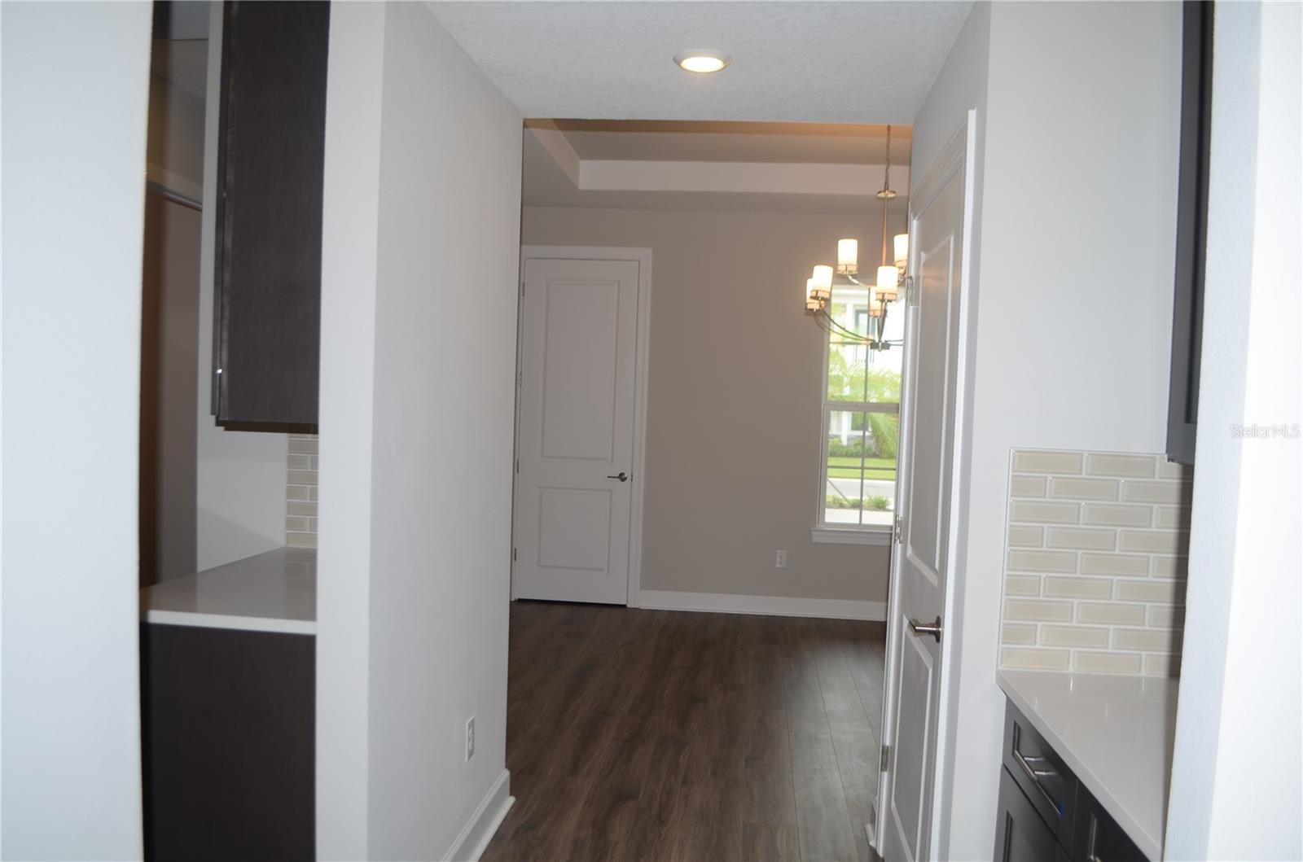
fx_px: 975
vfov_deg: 47.7
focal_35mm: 27
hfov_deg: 67.5
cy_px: 431
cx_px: 652
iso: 100
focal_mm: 18
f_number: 3.5
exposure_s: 1/100
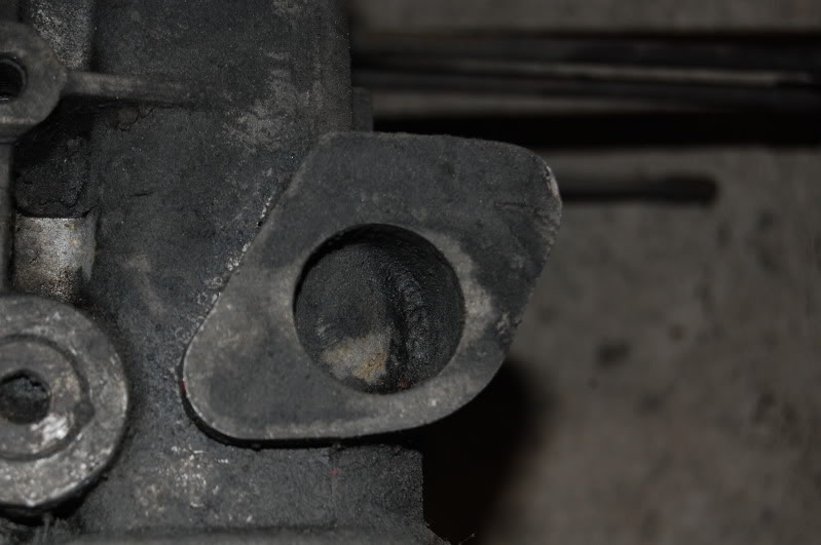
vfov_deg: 16.5
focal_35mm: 82
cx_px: 410
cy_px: 272
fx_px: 1880
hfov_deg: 24.6
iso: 400
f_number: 5.6
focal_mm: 55
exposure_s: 1/60
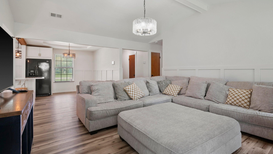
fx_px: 123
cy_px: 75
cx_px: 136
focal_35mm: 17
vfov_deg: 63.9
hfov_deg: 95.9
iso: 320
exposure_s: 1/4
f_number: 10
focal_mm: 16
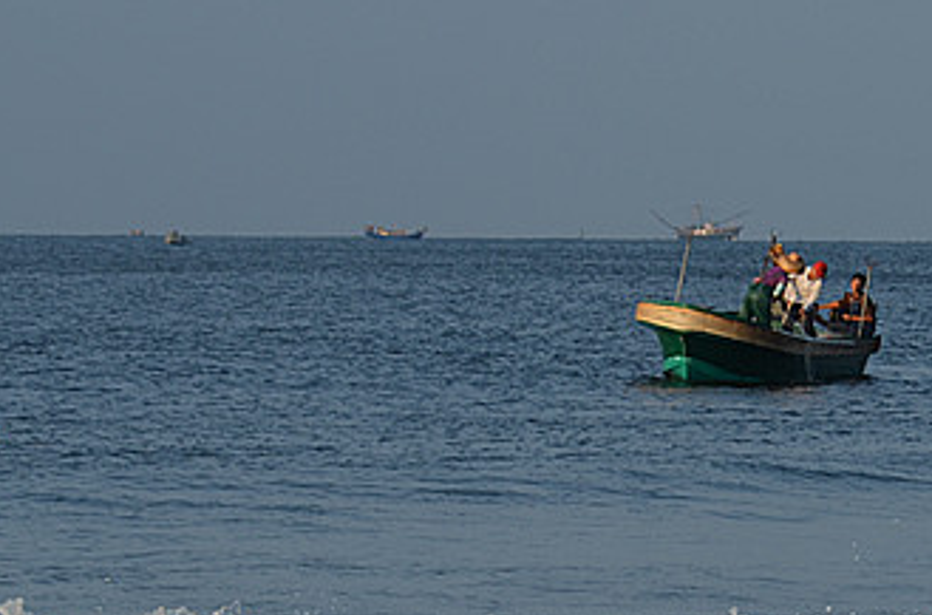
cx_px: 827
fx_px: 9888
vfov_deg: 3.6
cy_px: 449
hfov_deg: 5.4
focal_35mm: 383
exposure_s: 1/200
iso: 100
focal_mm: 105
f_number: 8
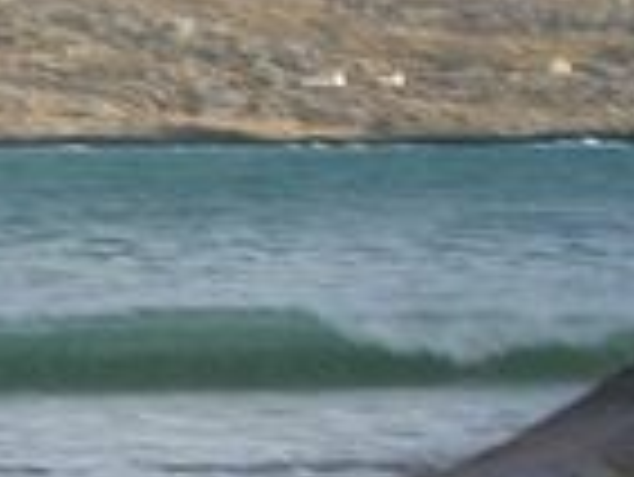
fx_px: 3648
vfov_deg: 7.5
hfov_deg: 9.1
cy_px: 392
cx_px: -760
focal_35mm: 199
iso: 50
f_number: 8.5
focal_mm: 5.8
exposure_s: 1/51
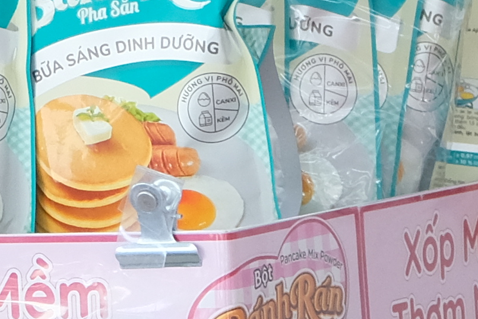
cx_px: 1074
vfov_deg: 3.8
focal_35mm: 365
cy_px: 359
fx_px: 4847
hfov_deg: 5.5
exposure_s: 1/300
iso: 800
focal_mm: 32.9
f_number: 3.6
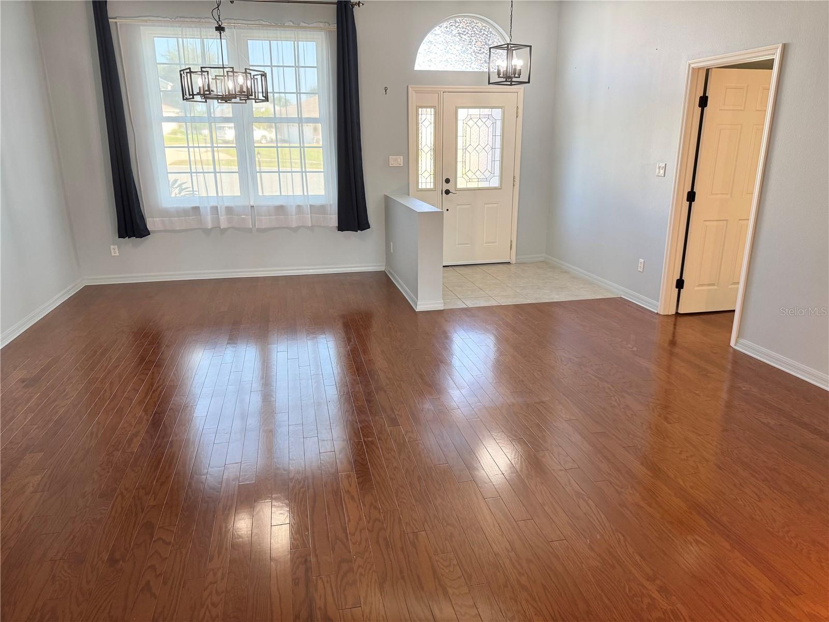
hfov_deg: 71.6
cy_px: 311
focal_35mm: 24
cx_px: 414
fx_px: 575
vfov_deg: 56.8
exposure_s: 1/120
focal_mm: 6.76
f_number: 1.78
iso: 160
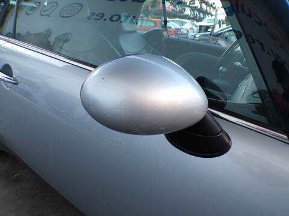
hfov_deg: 71.6
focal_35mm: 24
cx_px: 144
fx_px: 200
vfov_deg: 56.8
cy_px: 108
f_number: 3
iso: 100
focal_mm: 4.3
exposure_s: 1/56
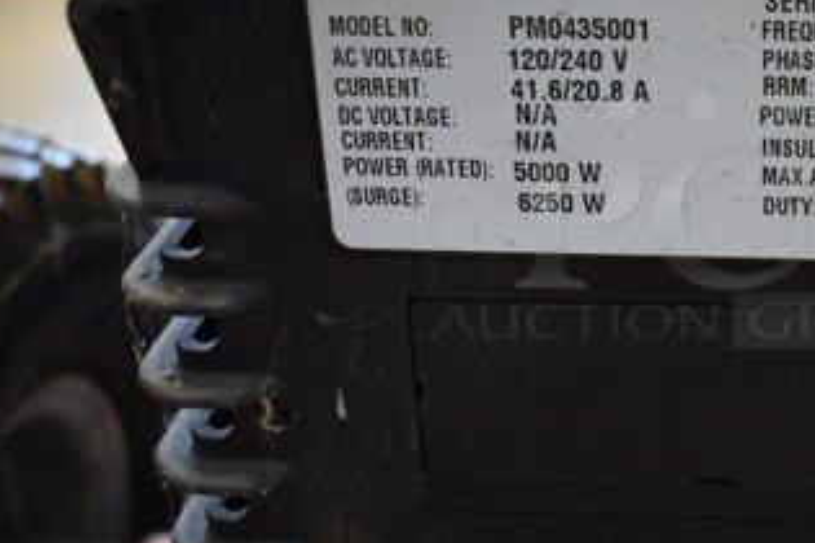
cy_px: 212
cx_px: 704
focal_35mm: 64
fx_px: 1449
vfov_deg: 21.2
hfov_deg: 30.3
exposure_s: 1/50
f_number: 3.8
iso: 3200
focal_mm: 22
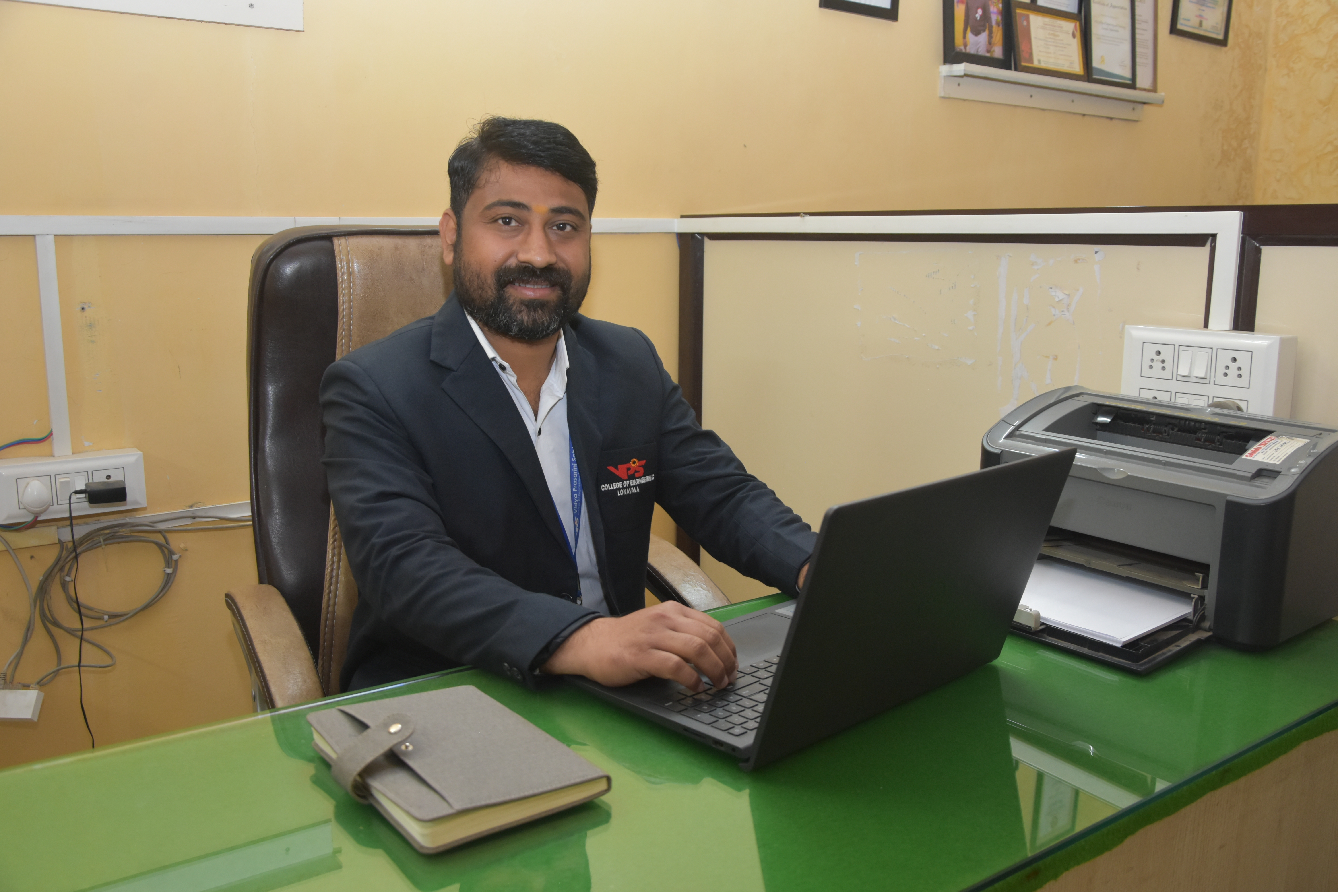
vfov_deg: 40.0
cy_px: 446
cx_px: 669
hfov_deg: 57.2
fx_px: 1226
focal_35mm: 33
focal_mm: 22
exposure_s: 1/60
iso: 1100
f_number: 4
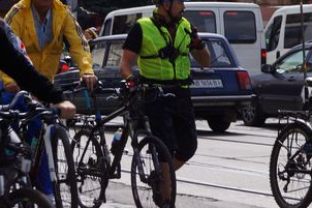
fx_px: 1656
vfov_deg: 7.2
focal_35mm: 191
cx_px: 185
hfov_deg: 10.8
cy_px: 106
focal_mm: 55
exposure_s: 1/160
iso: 100
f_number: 10
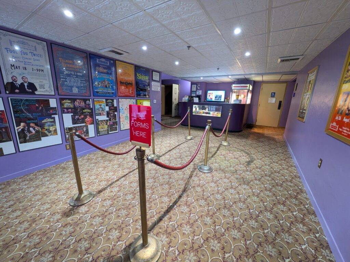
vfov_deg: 85.7
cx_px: 175
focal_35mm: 14
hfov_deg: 102.1
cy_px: 131
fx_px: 142
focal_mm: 1.83
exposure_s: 1/25
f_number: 2.2
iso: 198
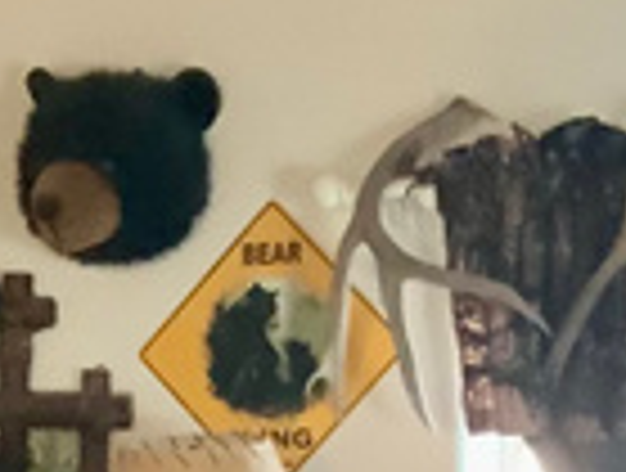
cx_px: -270
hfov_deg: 9.1
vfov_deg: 6.7
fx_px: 3862
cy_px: 1038
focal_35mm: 213
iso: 200
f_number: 1.8
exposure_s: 1/40
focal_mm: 3
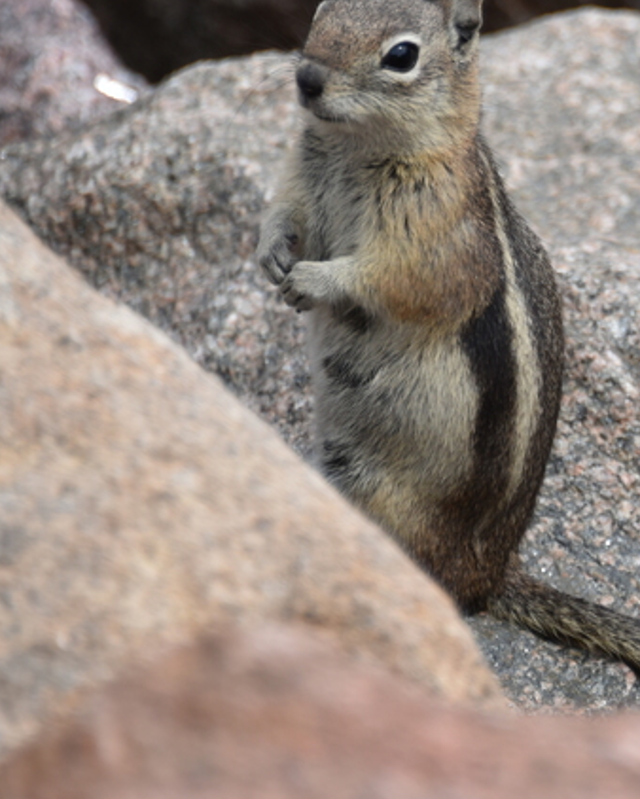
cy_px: 356
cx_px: 990
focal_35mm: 854
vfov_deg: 2.3
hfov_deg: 1.8
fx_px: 20205
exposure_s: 1/640
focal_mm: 300
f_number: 5.6
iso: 200
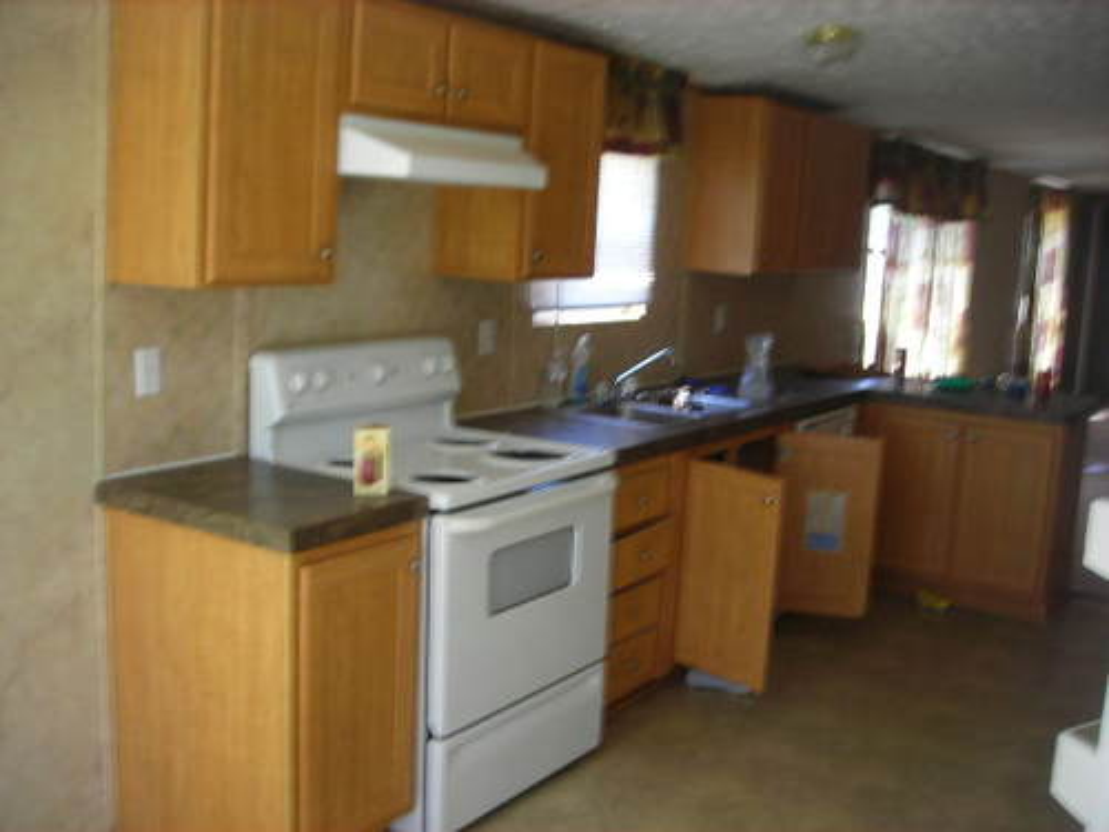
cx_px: 554
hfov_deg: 49.0
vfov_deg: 37.7
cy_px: 416
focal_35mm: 38
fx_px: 1217
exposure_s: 1/15.6
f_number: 3.2
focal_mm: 6.3
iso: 50
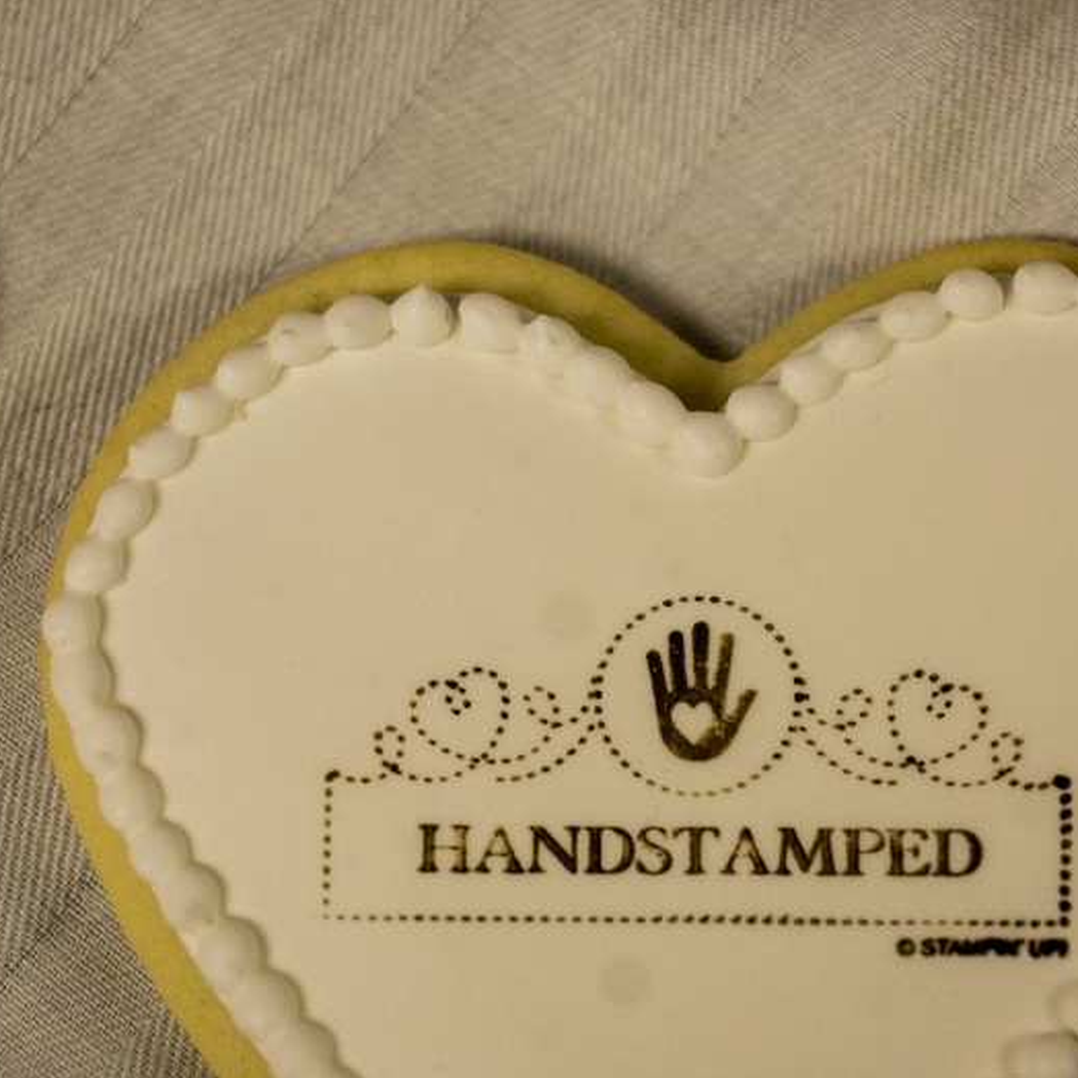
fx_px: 5426
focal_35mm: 154
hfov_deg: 11.3
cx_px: 687
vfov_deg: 11.3
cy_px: 540
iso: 500
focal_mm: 80
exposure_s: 1/160
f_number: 4.5
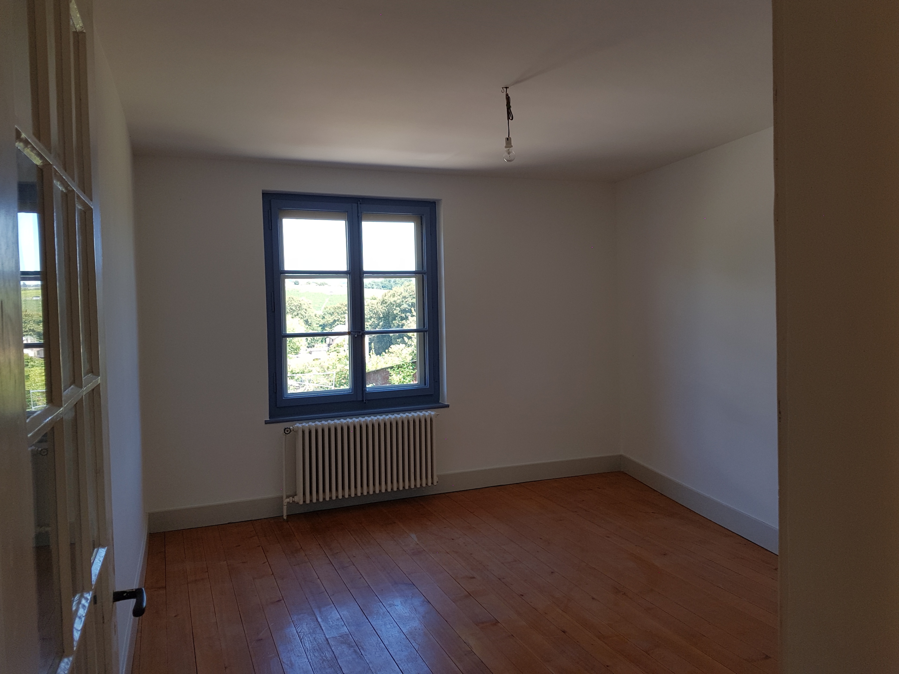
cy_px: 337
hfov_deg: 67.3
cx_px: 450
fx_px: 675
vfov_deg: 53.1
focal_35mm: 26
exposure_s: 1/195
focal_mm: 4.2
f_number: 1.7
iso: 40
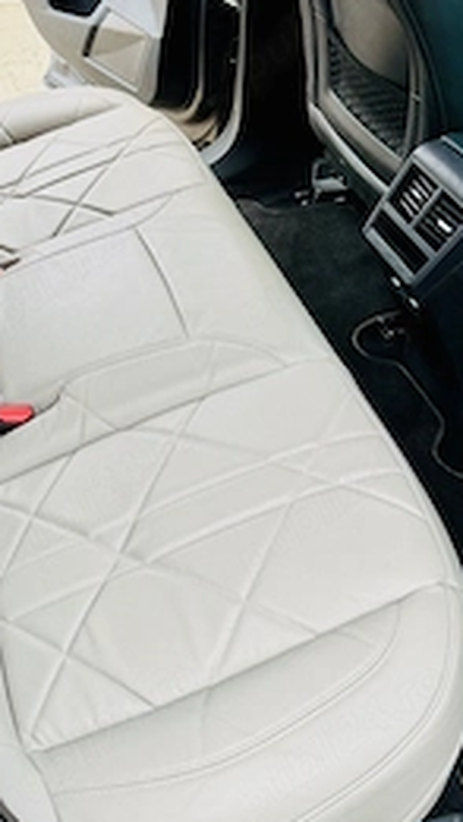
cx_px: 157
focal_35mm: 40
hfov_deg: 29.5
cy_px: 290
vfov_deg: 49.8
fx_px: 872
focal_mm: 6.76
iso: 80
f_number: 1.78
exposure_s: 1/722
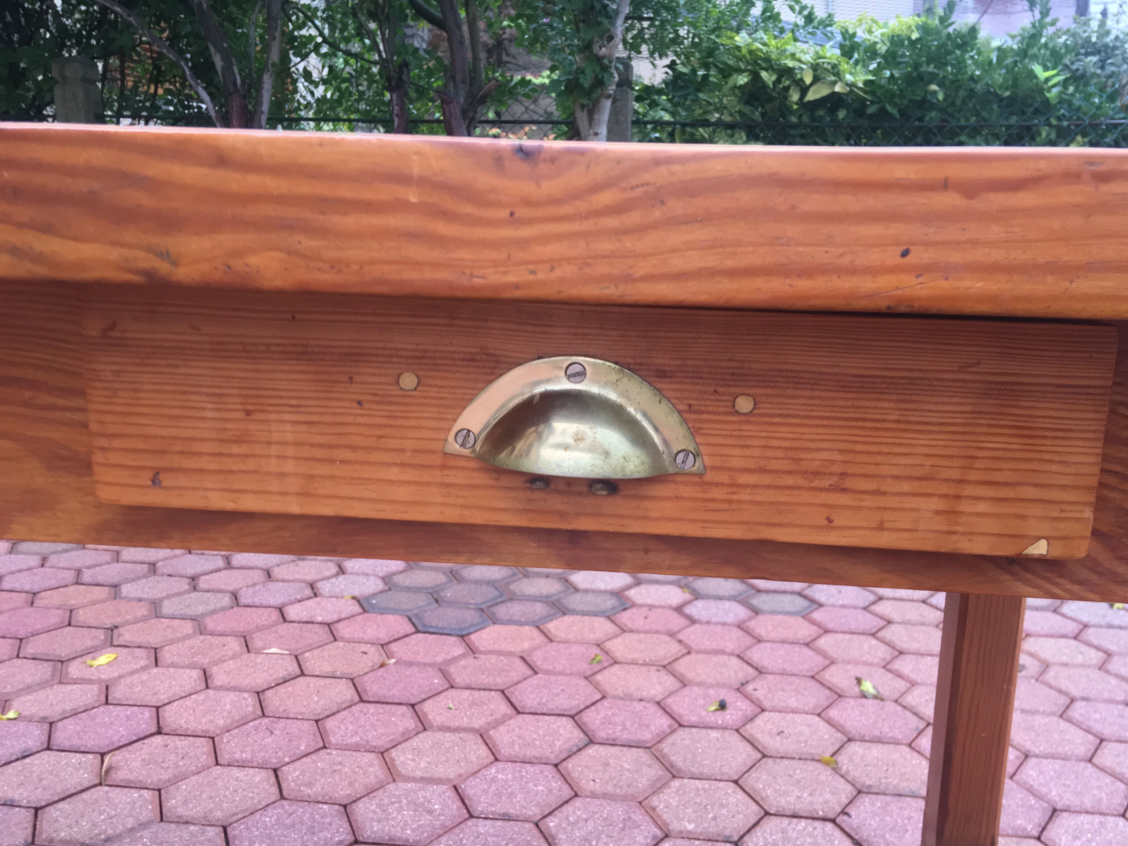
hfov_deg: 56.7
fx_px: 1043
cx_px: 613
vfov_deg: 44.1
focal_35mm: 32
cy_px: 463
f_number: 2.2
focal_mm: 4.15
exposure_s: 1/33
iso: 100
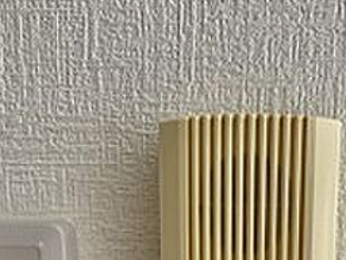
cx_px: 230
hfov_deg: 29.6
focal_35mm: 65
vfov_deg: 21.0
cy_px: 316
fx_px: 650
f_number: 1.8
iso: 100
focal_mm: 4.25
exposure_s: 1/120
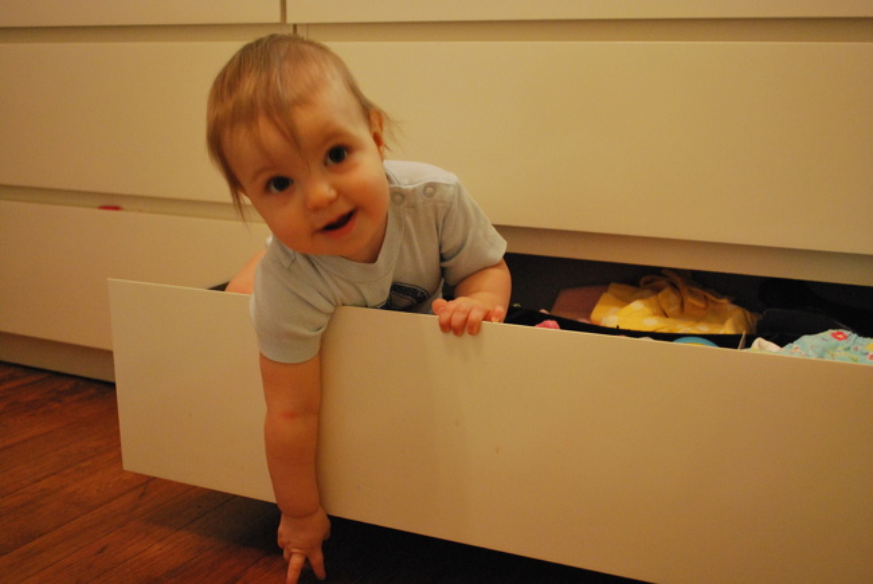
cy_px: 292
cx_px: 436
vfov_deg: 32.0
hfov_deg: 46.4
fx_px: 1020
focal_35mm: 42
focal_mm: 28
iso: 1600
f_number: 4.5
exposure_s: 1/25
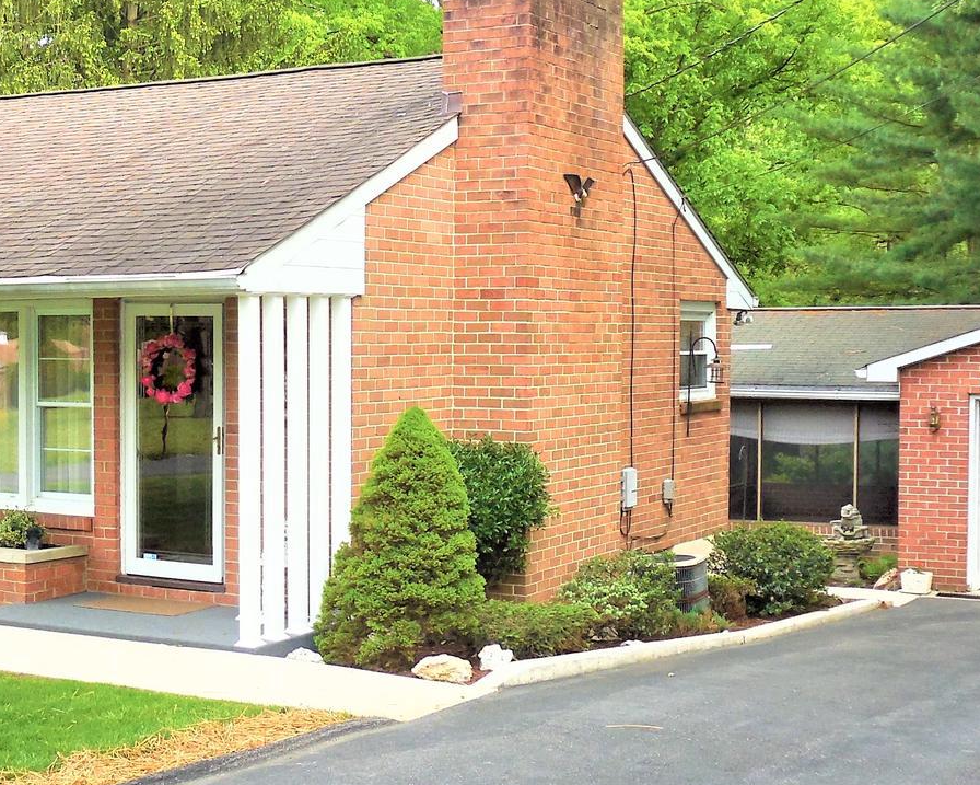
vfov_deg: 26.2
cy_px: 408
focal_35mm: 58
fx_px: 1682
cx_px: 327
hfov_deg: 32.2
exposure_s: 1/160
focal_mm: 4.6
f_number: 3.5
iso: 125
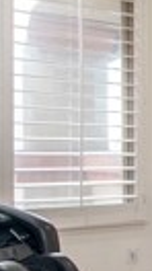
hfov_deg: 10.0
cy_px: 160
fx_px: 510
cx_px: 507
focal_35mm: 71
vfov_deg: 29.7
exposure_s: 1/60
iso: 200
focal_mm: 14
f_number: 4
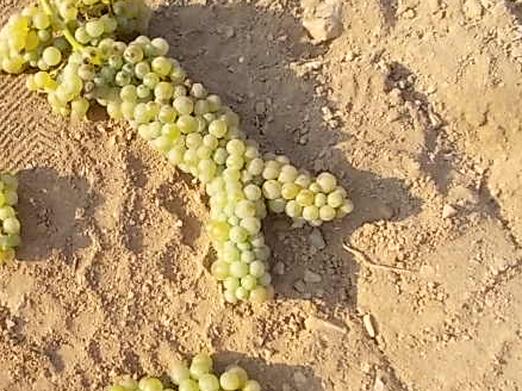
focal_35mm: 38
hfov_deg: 47.9
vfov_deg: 37.7
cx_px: 161
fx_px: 573
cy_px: 207
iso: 80
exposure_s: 1/250
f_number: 3.2
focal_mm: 4.6
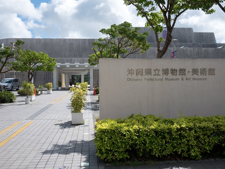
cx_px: 112
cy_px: 84
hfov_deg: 46.8
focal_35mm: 40
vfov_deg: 36.0
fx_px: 260
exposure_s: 1/800
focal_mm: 20
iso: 200
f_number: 6.3
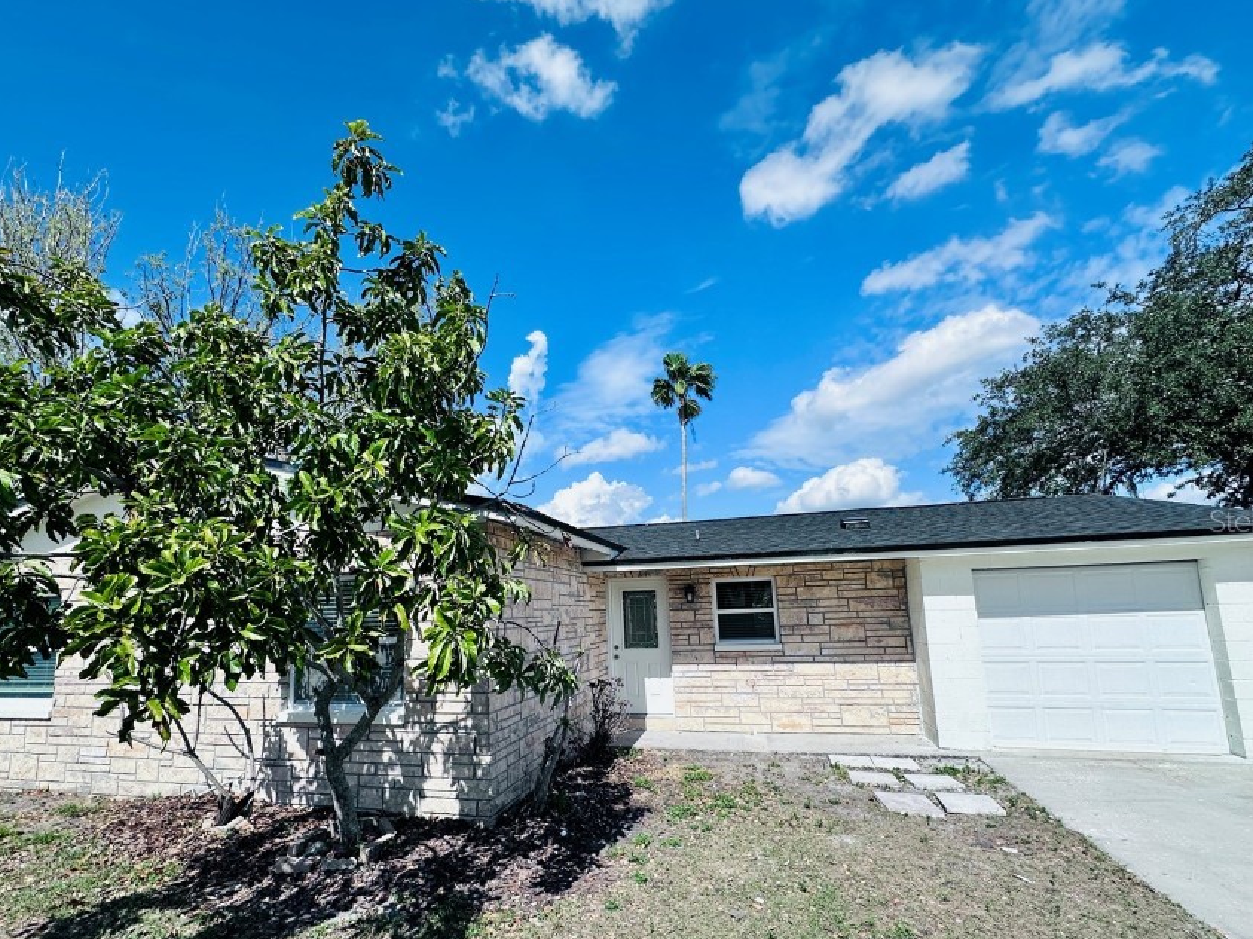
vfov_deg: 74.5
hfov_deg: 90.9
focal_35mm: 17
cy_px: 520
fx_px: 615
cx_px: 589
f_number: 2.2
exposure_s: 1/2398
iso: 50
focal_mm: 2.22
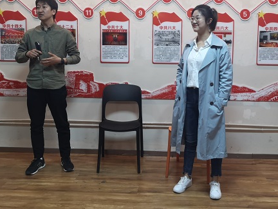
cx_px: 157
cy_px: 75
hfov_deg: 46.7
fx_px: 321
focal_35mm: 40
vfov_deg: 35.7
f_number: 1.8
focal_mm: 3.95
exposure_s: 1/33.3
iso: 160
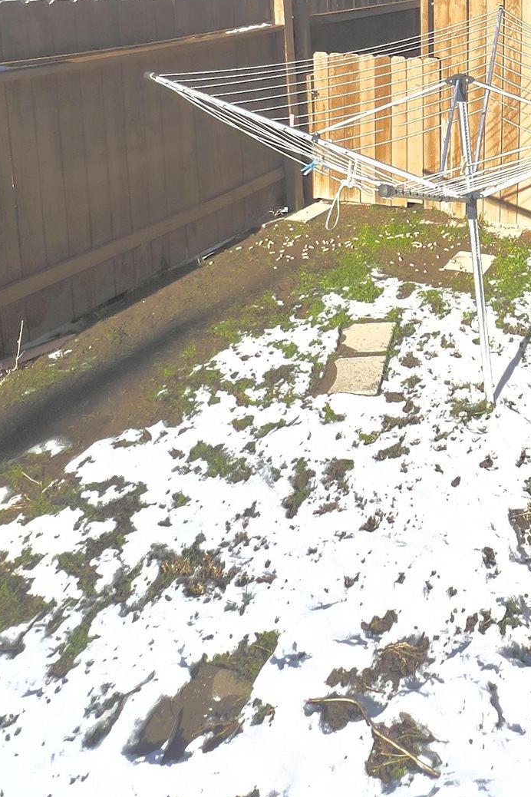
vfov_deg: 53.3
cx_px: 570
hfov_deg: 37.3
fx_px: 664
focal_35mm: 30
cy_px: 63
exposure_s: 1/2950
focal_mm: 1.57
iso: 32
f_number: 1.8
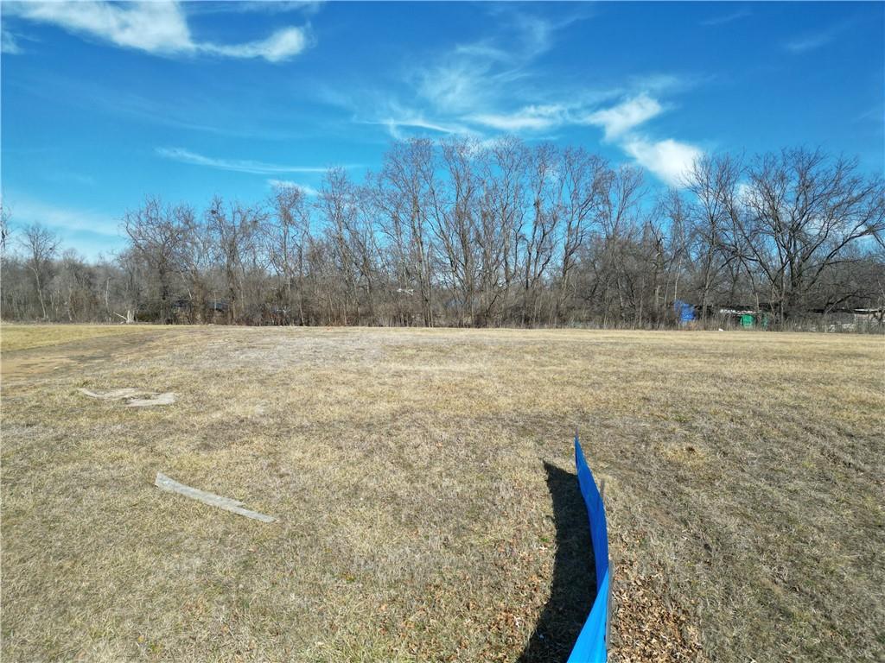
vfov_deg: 56.8
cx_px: 442
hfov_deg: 71.6
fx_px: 614
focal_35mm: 24
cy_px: 332
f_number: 1.7
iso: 100
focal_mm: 6.72
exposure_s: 1/2500
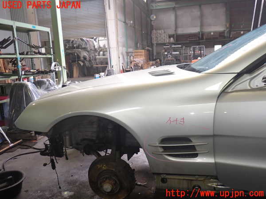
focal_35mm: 30
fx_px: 231
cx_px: 133
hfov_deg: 60.0
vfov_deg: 46.8
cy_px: 100
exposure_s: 1/40
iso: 200
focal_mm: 5.4
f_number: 2.3
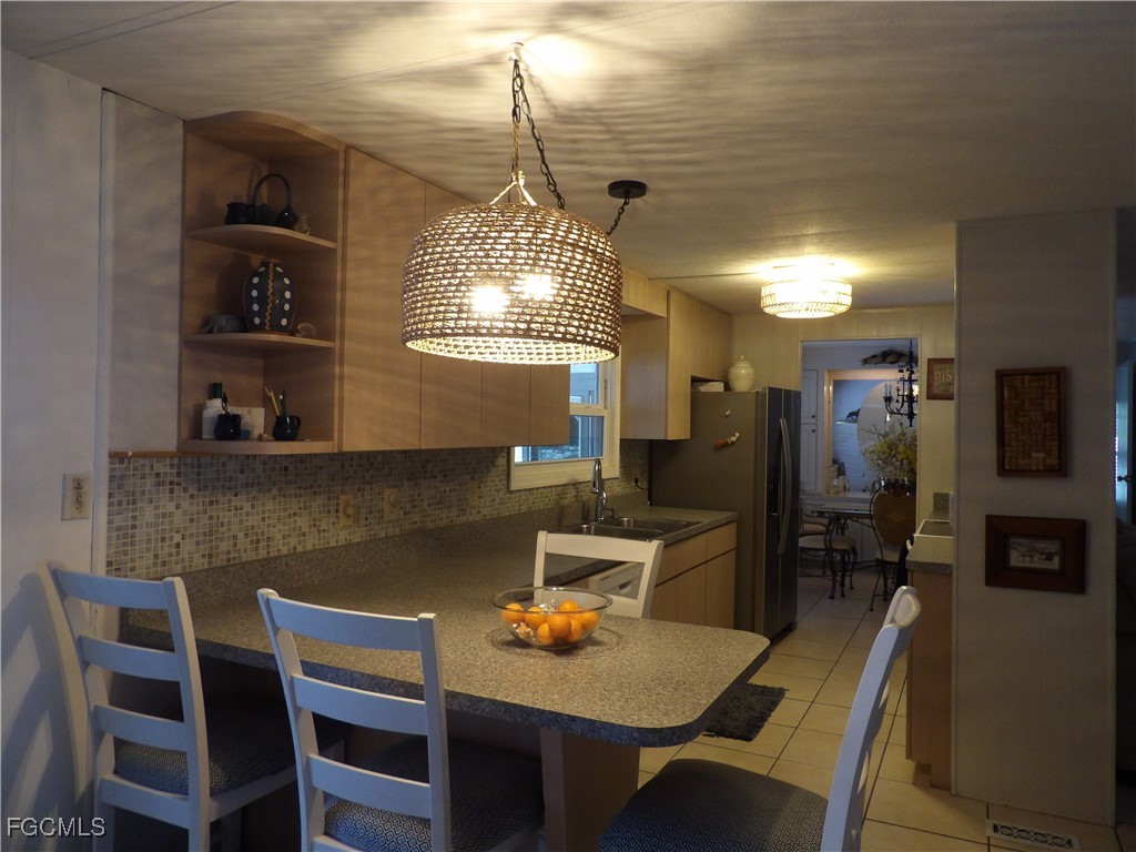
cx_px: 568
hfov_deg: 71.6
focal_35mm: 24
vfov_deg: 56.8
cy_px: 426
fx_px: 788
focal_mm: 4.3
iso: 243
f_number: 3.2
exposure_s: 1/17
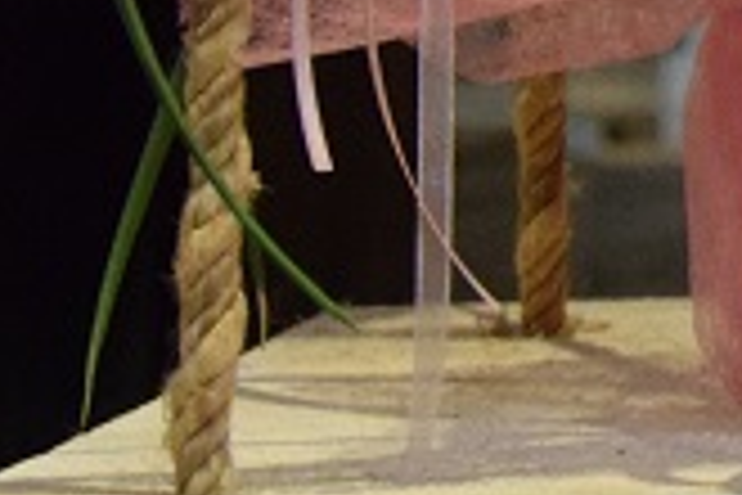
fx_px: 6739
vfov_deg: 4.1
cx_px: 2365
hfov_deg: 5.8
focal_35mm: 327
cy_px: -675
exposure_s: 1/60
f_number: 4.2
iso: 2500
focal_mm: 30
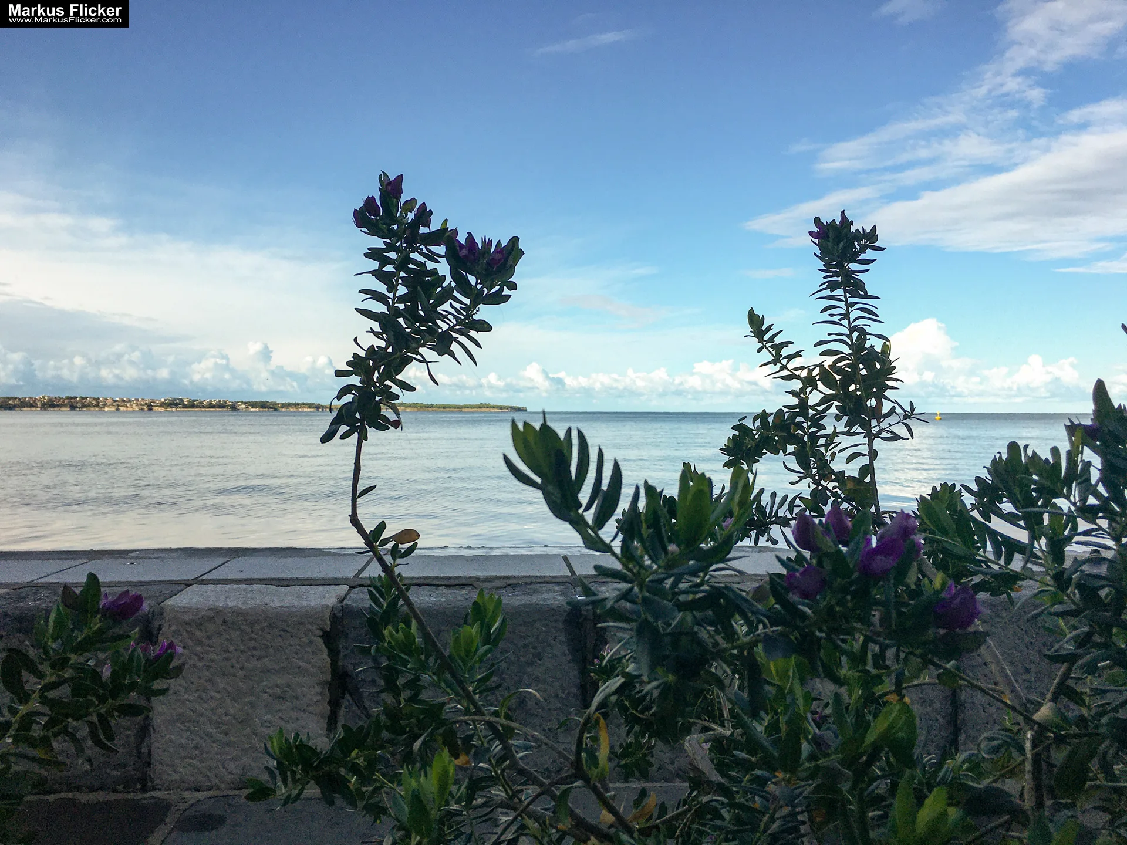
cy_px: 422
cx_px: 564
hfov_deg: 61.7
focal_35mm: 29
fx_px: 944
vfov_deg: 48.2
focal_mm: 4.15
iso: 25
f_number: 2.2
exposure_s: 1/1700
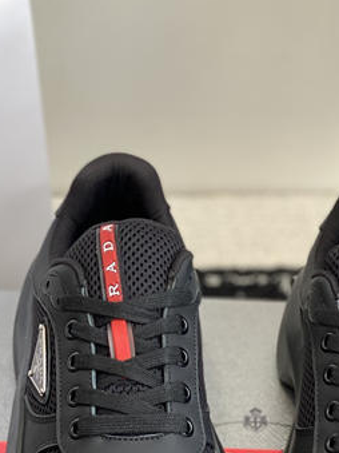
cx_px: 246
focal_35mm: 133
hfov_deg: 11.1
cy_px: 327
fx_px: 1738
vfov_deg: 14.8
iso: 40
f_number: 2
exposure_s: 1/122
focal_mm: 6
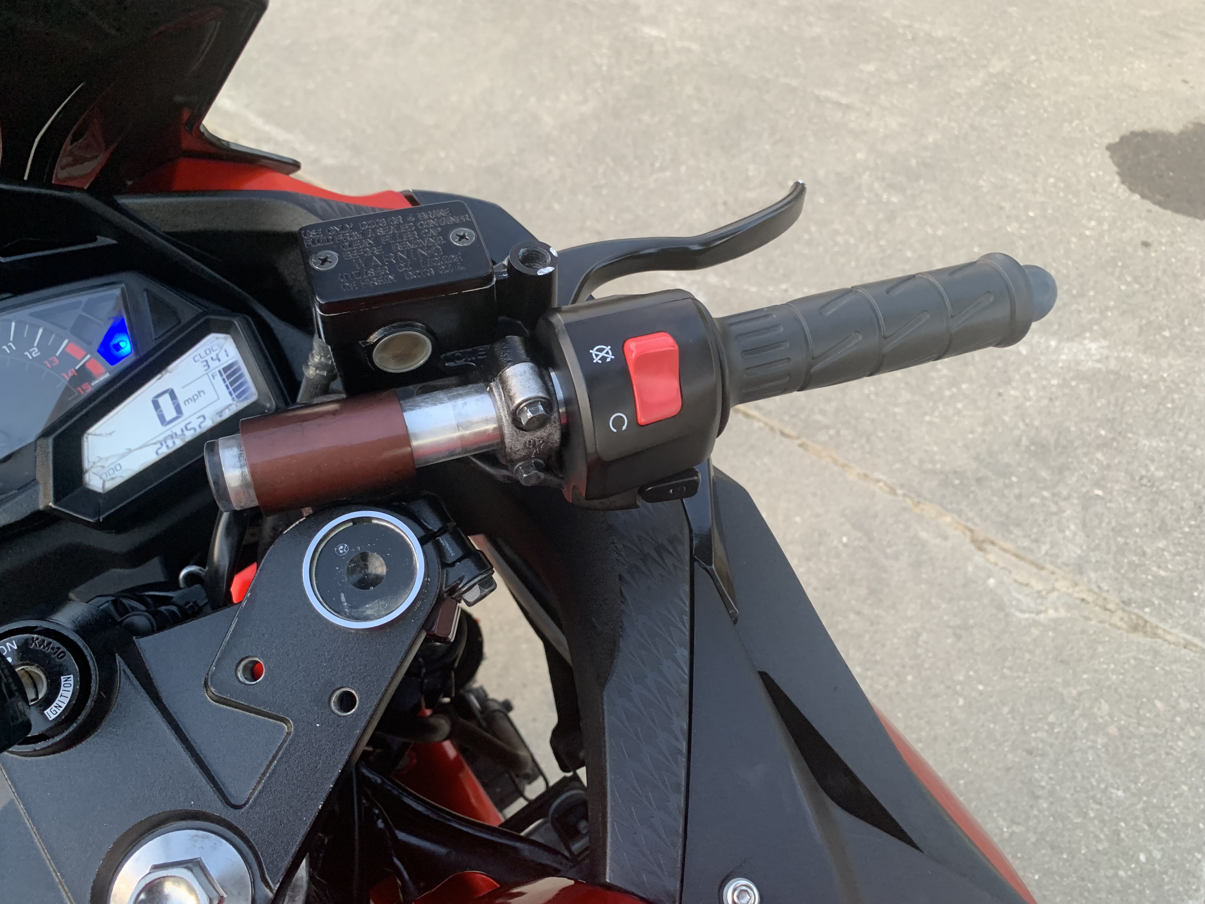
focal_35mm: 26
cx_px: 602
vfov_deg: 53.1
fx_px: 905
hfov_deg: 67.3
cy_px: 452
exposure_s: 1/60
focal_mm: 4.25
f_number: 1.8
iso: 160
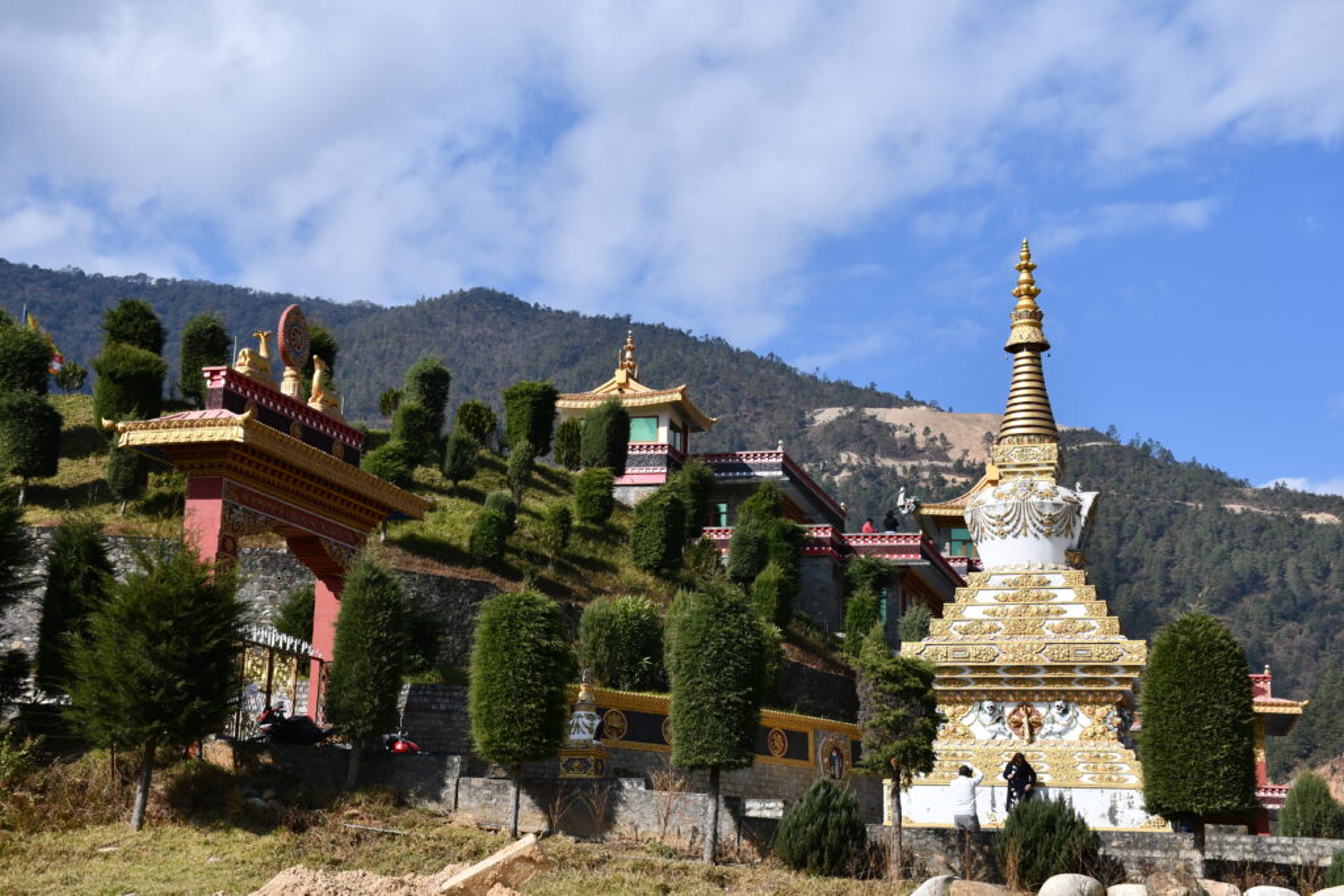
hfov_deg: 38.2
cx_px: 672
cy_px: 448
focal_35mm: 52
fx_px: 1941
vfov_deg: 26.0
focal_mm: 35
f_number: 9
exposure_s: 1/320
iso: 100
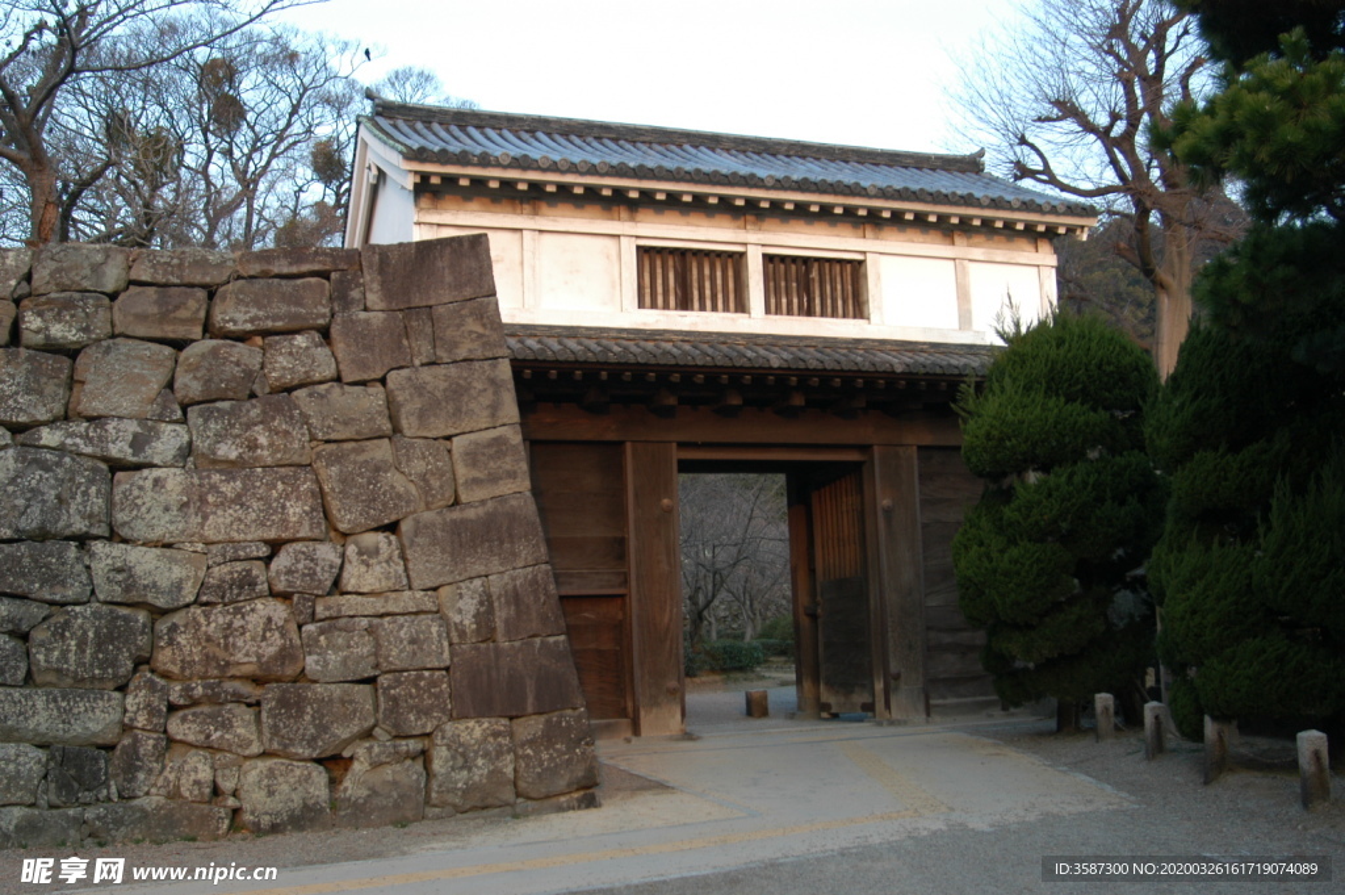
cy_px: 448
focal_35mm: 36
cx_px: 672
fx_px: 1344
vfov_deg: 36.8
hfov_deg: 53.2
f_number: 5
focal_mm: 24
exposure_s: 1/90
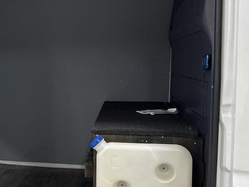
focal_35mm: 62
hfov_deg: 29.8
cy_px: 107
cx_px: 21
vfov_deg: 23.6
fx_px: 446
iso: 125
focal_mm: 5.96
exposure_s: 1/50
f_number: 1.6
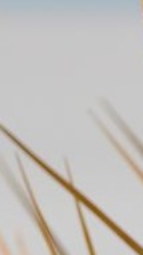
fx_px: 3983
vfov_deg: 3.7
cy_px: 369
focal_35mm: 589
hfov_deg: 2.1
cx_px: 171
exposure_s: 1/1500
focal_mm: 70
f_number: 5.6
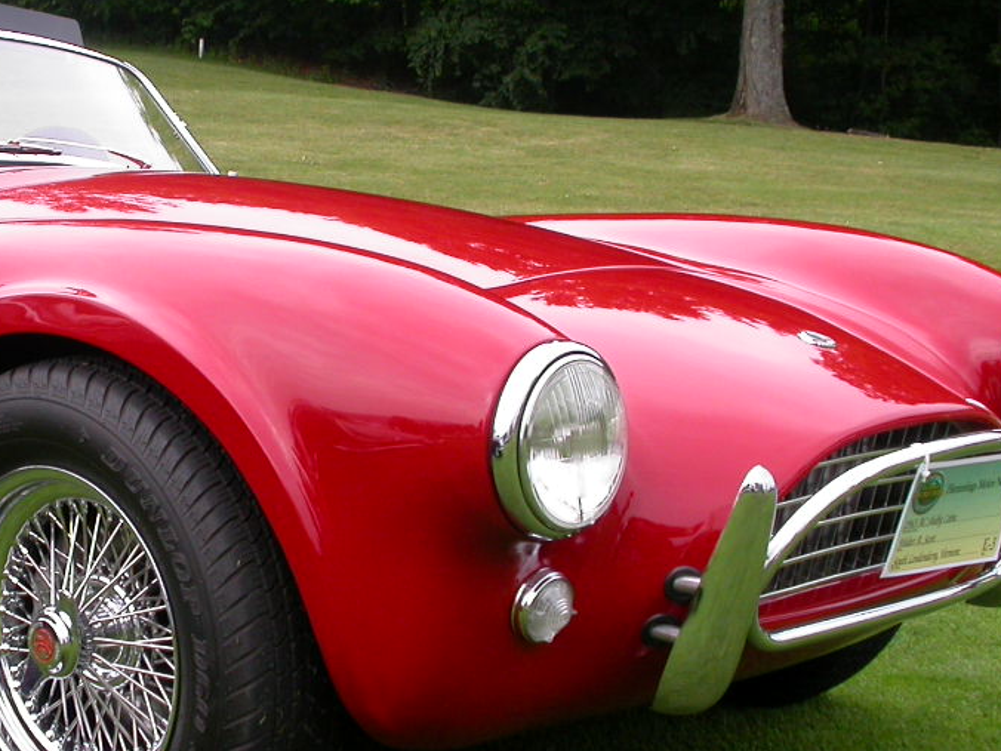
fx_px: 2082
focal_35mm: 72
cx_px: 167
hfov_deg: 26.4
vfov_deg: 20.4
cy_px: 422
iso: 100
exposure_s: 1/151
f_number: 5.3
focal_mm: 7.85
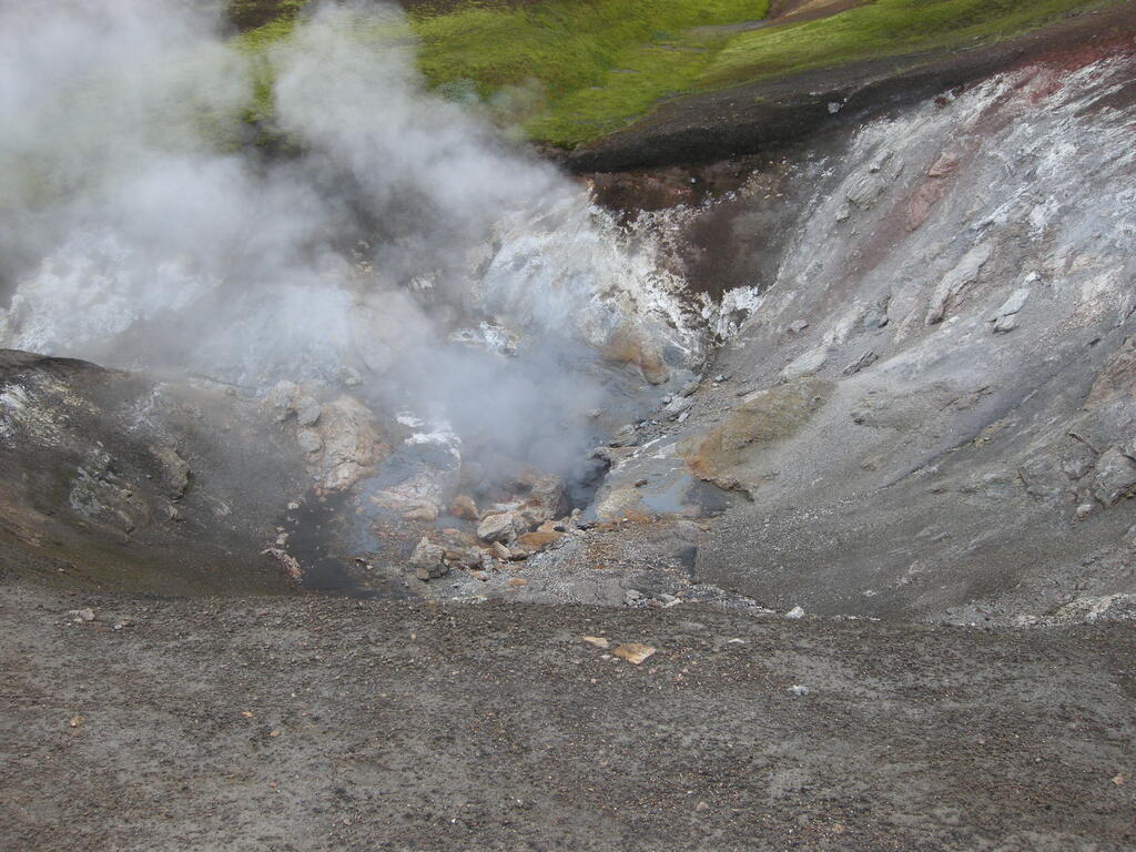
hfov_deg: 52.6
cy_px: 426
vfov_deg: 40.7
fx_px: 1149
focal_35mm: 35
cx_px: 568
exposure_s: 1/154
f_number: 4.8
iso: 100
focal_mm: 7.5
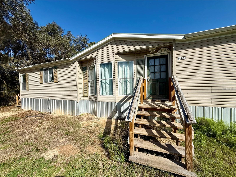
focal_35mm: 14
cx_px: 118
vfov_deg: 85.7
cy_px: 88
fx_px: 95
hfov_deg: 102.1
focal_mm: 2.22
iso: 50
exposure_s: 1/3460
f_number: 2.2
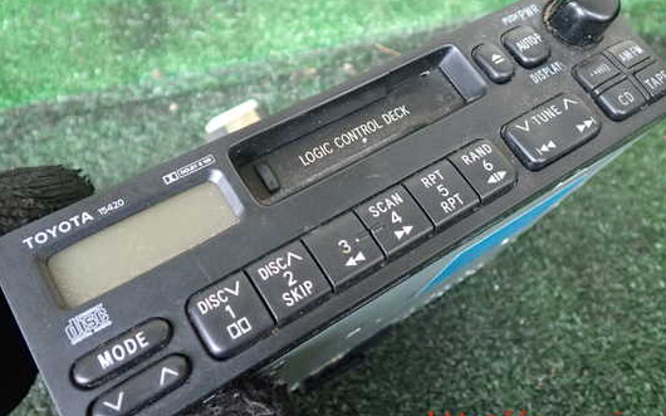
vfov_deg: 35.1
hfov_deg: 54.0
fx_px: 653
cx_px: 336
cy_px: 157
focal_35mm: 36
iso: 320
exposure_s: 1/30
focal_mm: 5.4
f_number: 2.3
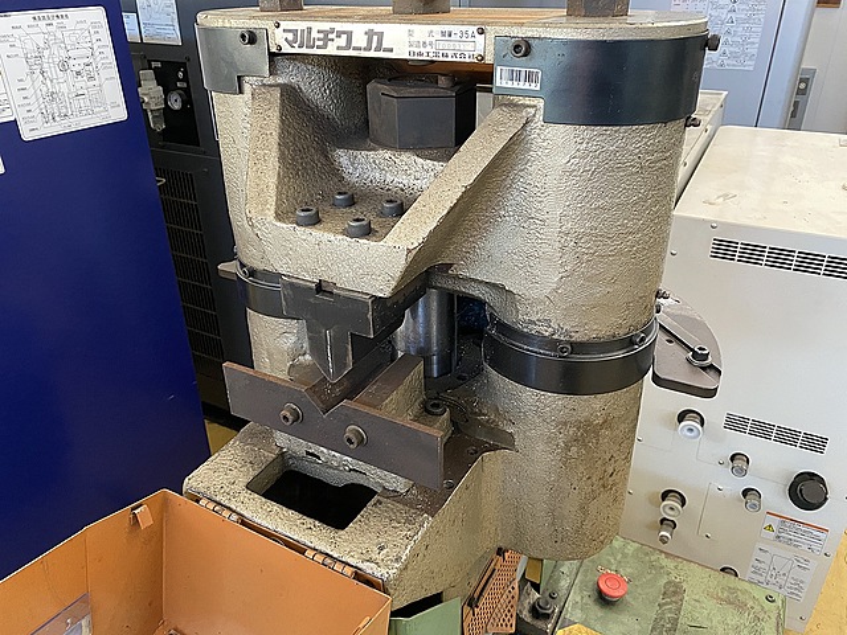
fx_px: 636
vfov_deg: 53.1
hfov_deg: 67.3
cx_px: 424
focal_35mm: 26
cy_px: 318
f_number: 1.8
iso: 400
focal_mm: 4.25
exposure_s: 1/60
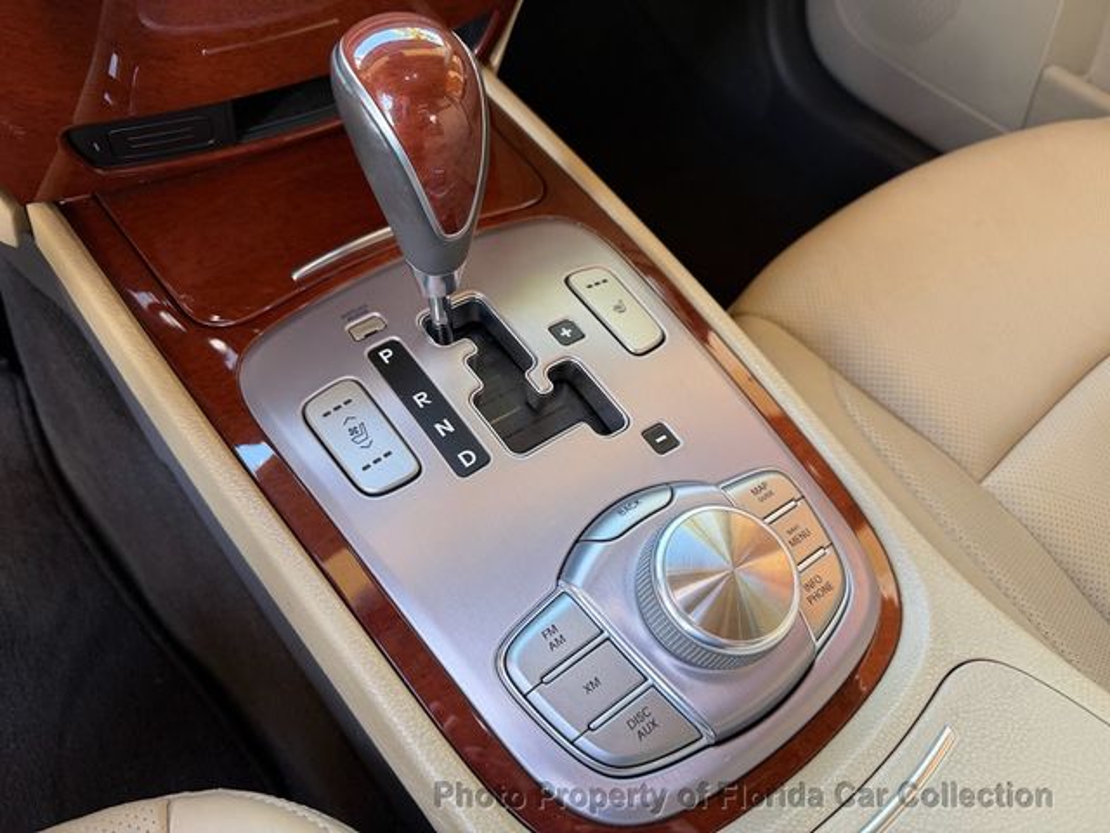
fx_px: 770
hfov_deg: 71.6
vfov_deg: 56.8
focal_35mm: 24
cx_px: 555
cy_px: 416
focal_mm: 6.76
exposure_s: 1/121
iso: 200
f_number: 1.78
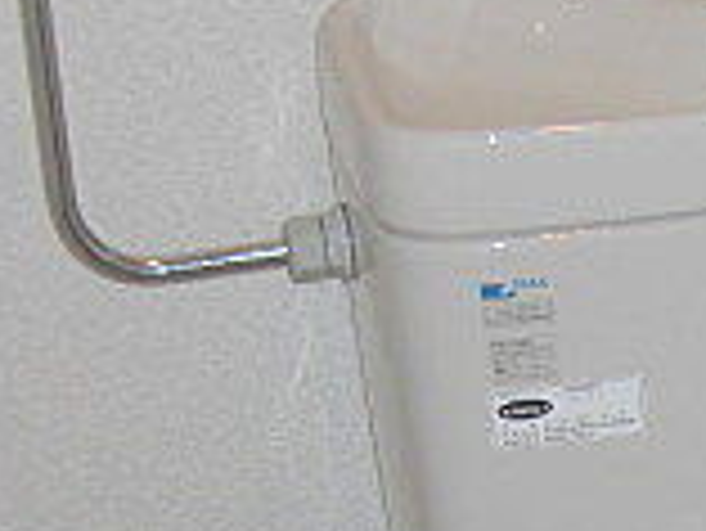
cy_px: 666
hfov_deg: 11.8
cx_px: 1241
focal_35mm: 155
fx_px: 3164
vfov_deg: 9.4
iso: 100
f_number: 2.8
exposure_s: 1/60
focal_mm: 7.9
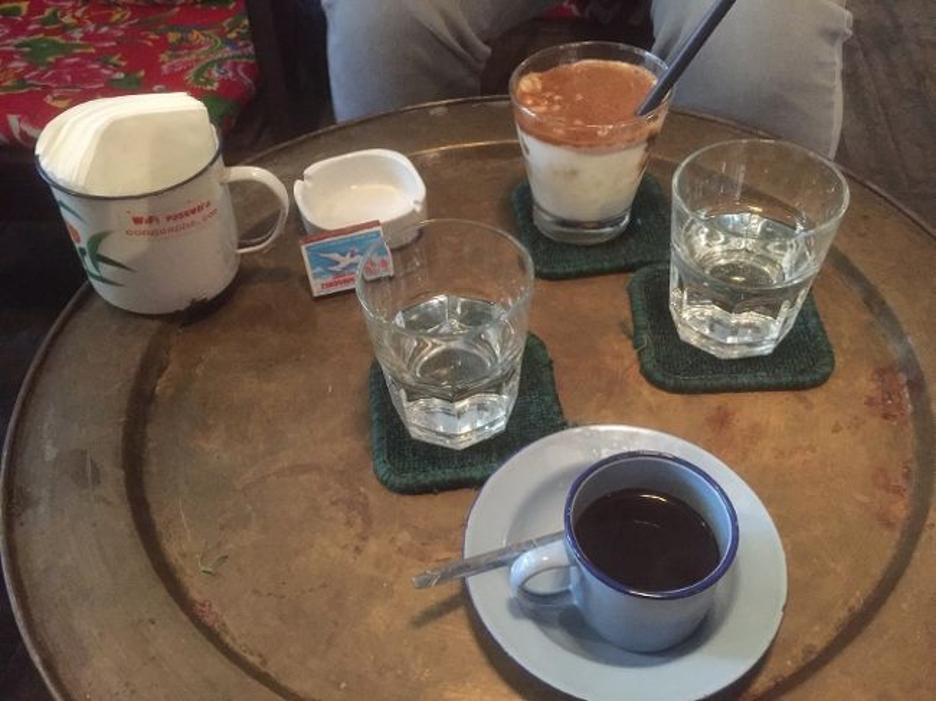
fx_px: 784
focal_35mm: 29
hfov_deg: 61.7
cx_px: 468
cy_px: 350
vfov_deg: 48.2
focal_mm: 4.15
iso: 500
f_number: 2.2
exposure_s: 1/17
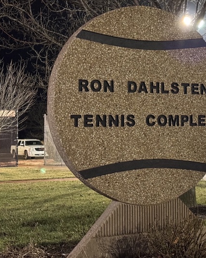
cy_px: 100
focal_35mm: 90
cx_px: 212
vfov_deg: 21.2
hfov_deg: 16.7
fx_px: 686
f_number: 1.78
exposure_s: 1/24
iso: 640
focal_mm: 6.76
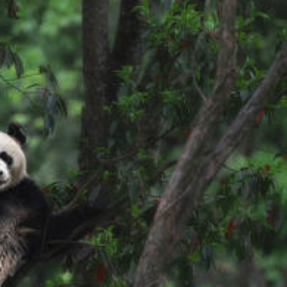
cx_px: 151
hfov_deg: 2.2
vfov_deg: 2.2
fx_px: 7363
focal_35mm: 785
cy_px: 194
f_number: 2.8
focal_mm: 300
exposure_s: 1/400
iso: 160
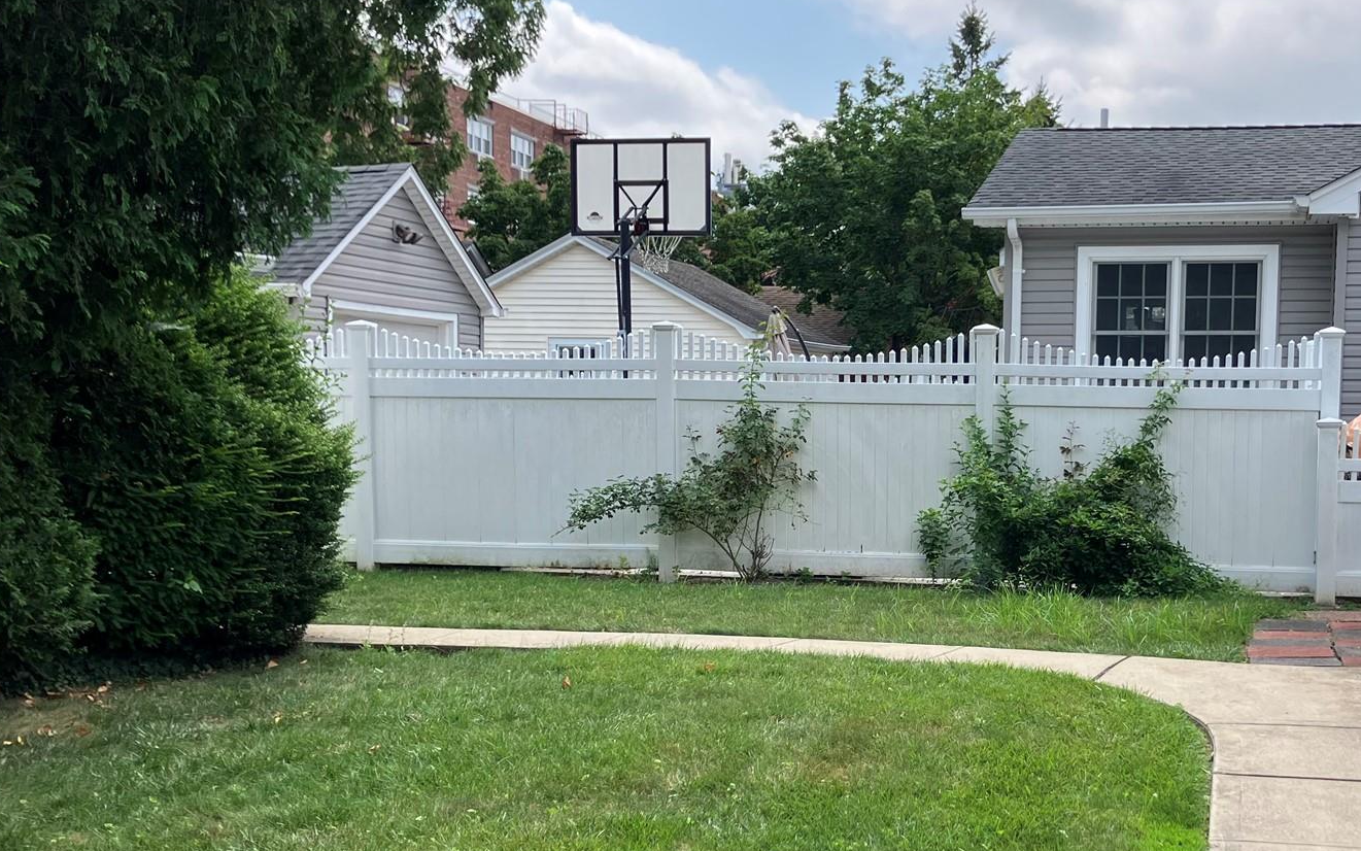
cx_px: 892
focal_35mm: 46
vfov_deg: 27.9
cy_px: 517
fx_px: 1706
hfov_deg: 43.0
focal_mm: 3.99
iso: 32
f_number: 1.8
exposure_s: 1/747
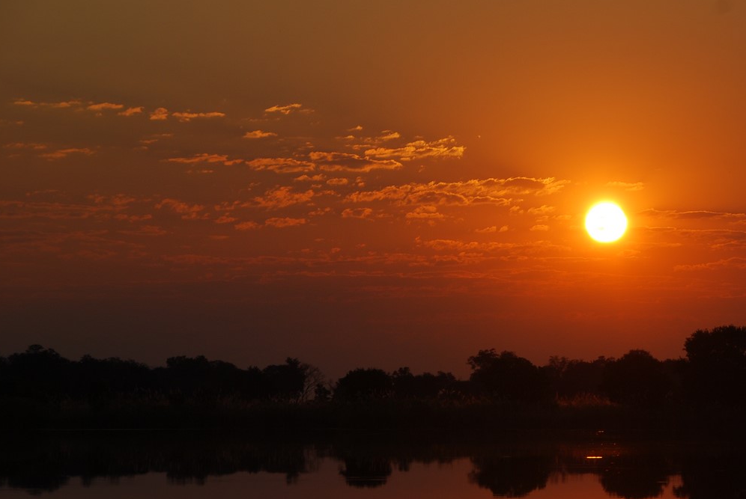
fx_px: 4357
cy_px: 350
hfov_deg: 9.8
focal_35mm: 210
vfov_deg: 6.6
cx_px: 546
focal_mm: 90
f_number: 10
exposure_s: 1/320
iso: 100
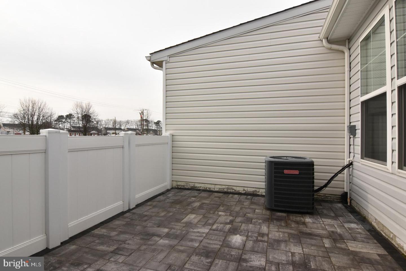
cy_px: 136
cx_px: 203
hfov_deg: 90.0
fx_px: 203
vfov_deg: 67.5
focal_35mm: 18
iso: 800
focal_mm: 12
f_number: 22
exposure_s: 1/200
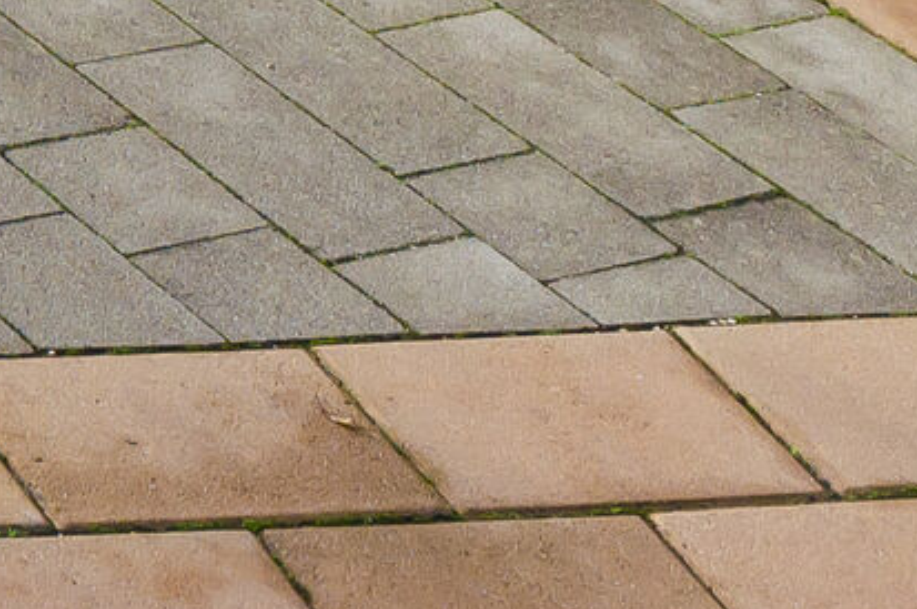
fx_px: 3876
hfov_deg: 11.6
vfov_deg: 7.5
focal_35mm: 152
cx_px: -1112
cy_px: -1444
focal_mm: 15
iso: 200
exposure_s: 1/250
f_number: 10
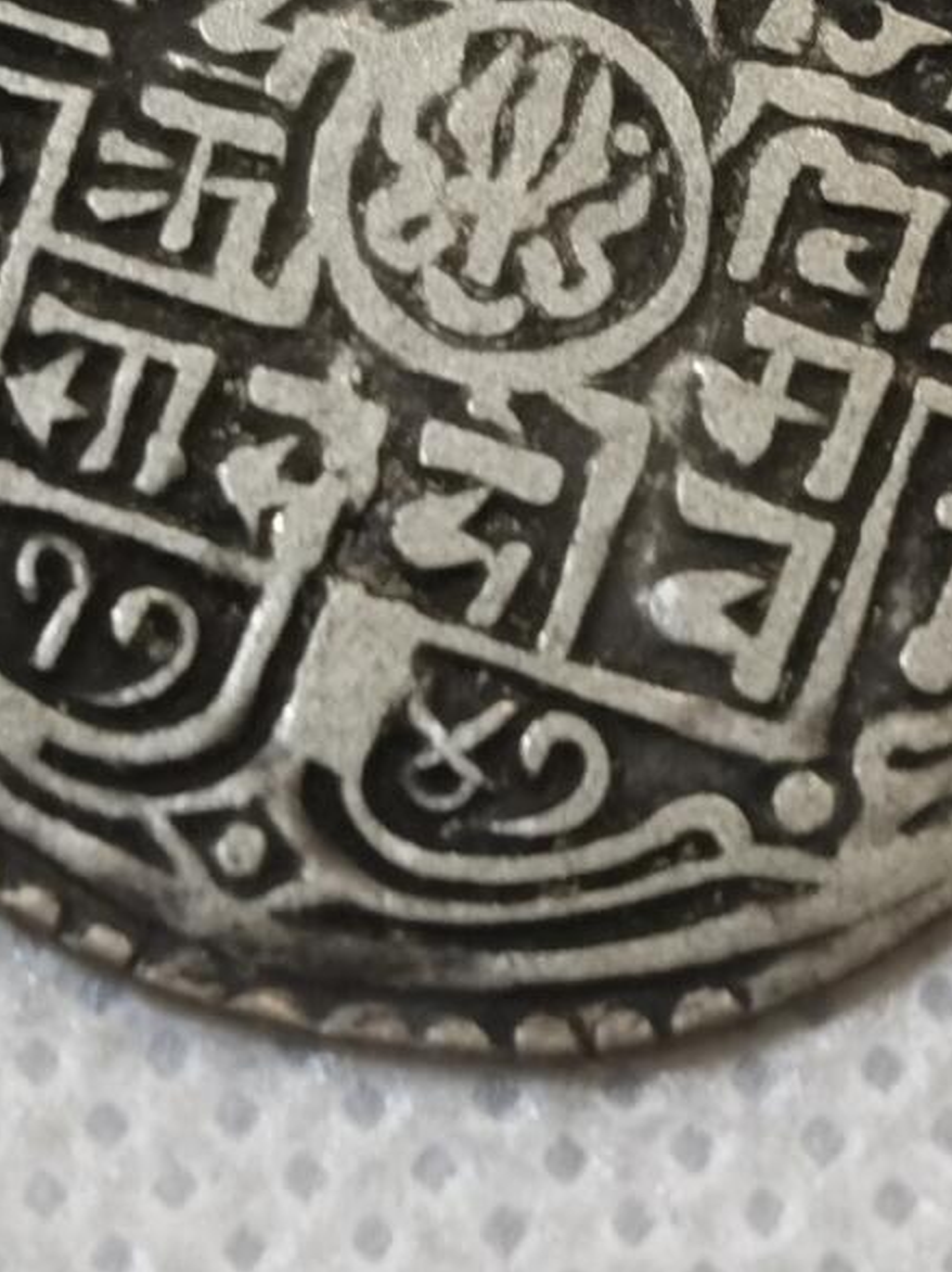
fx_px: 6091
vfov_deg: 11.8
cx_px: 486
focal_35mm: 166
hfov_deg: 8.9
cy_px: 139
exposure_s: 1/100
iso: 80
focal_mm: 5.56
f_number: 1.6
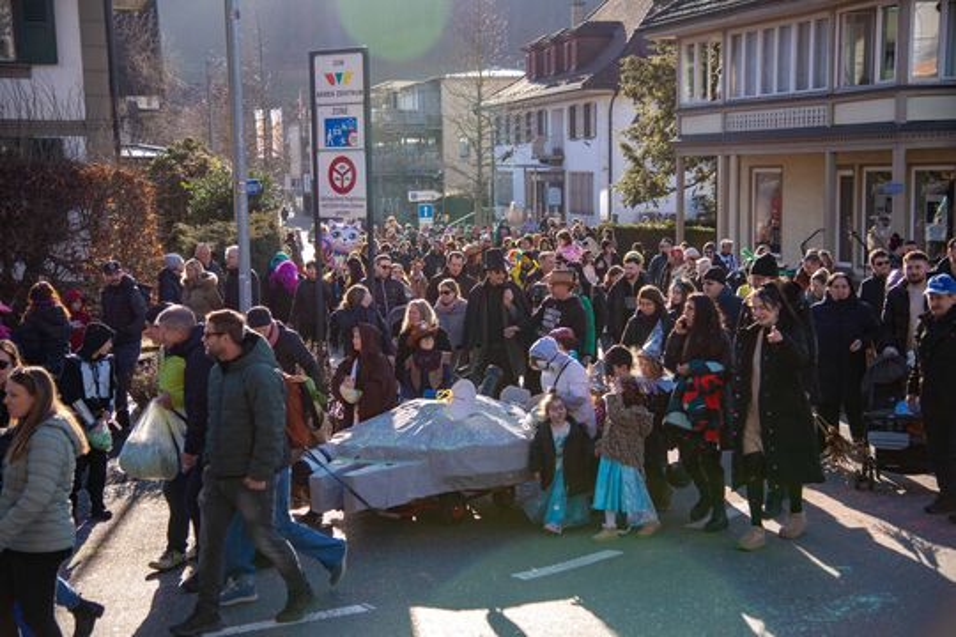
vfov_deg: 24.6
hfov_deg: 36.2
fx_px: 1460
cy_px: 318
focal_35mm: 55
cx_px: 478
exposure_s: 1/1000
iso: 400
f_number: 4
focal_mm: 55
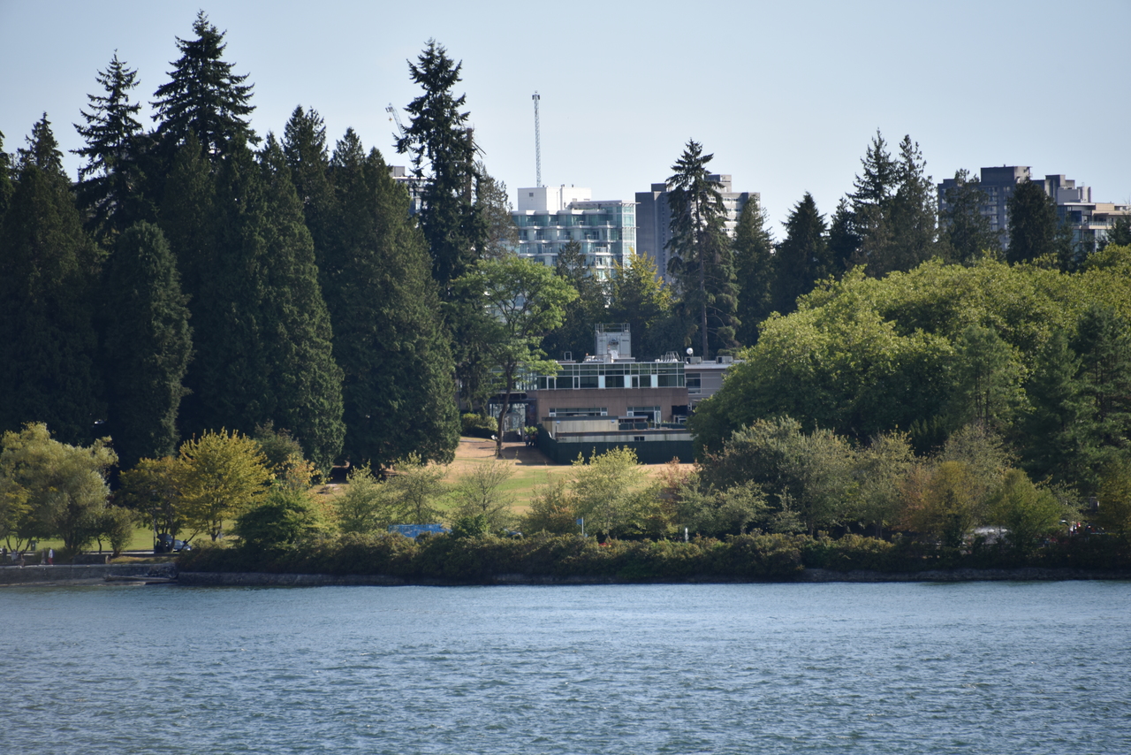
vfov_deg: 4.6
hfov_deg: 6.9
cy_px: 378
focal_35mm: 300
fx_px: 9427
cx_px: 566
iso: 200
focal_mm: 300
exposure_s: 1/640
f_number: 5.6
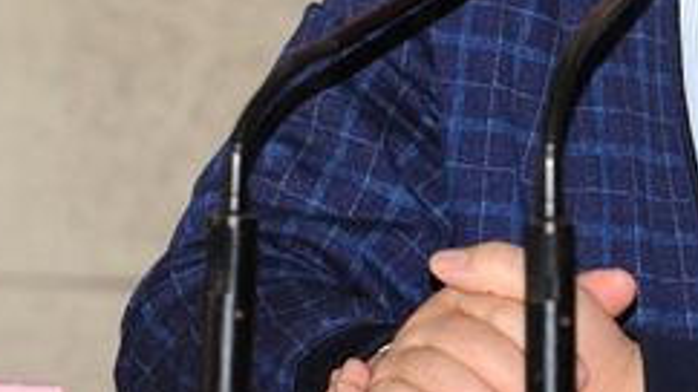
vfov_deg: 2.5
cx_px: 695
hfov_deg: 4.5
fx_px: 8956
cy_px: -92
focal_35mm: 484
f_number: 5
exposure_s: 1/60
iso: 800
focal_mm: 140
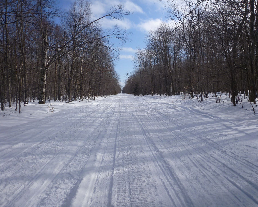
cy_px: 104
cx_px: 129
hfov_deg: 58.8
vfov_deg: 48.5
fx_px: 229
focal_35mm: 30
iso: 100
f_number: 3.3
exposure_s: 1/1300
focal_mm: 4.9
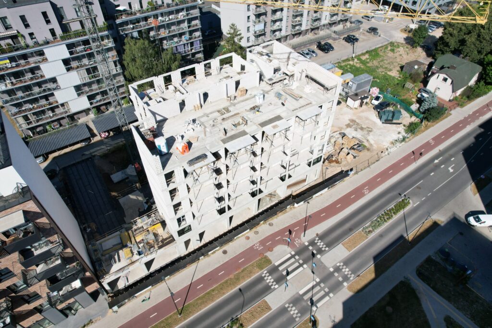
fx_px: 301
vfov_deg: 57.2
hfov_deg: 78.6
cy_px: 164
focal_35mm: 22
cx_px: 246
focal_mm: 8.38
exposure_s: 1/2500
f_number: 2.8
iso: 120
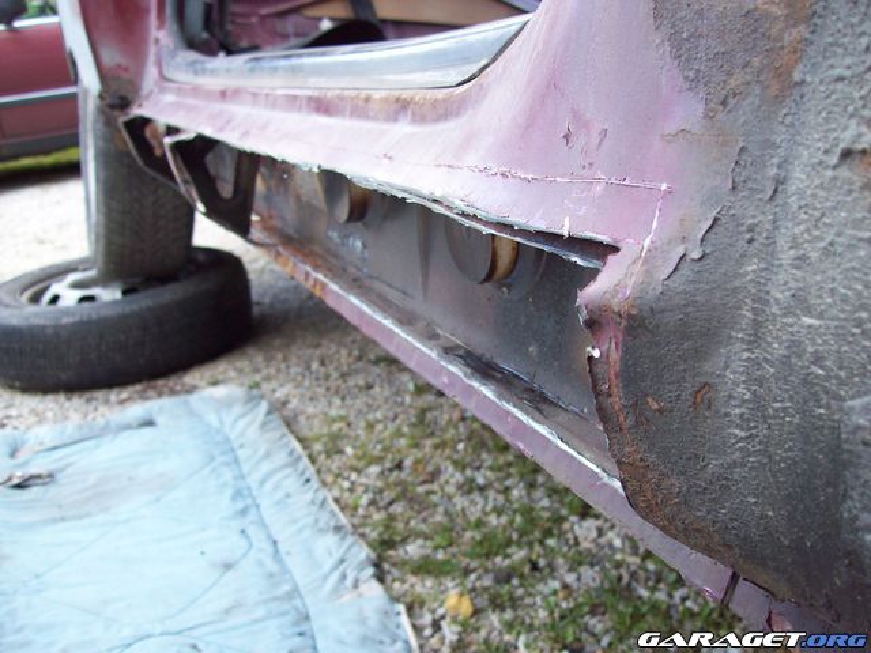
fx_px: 906
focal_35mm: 36
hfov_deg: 51.4
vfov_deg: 39.7
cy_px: 326
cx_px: 436
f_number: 2.7
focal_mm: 6
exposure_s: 1/64.1
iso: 80
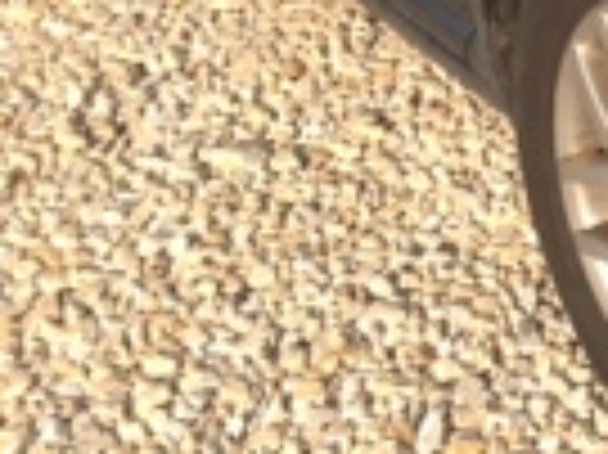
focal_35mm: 157
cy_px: -220
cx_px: 932
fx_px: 2755
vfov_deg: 9.2
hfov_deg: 12.0
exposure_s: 1/1043
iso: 50
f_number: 2.4
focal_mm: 4.13
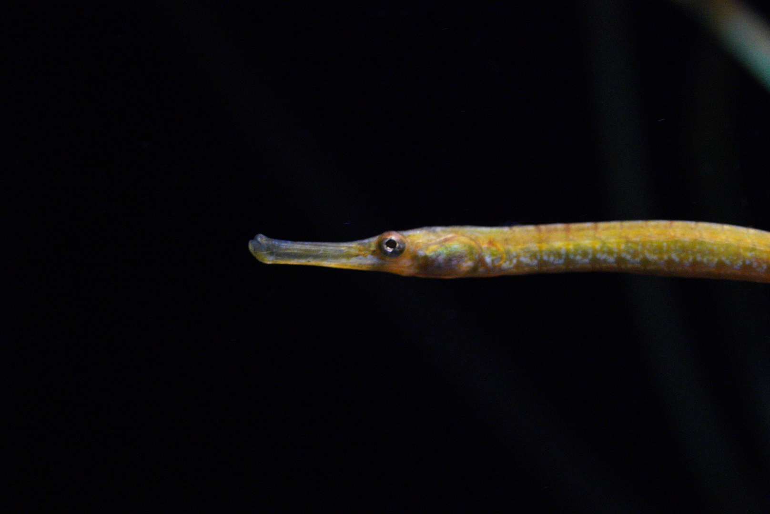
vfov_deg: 10.2
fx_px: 2889
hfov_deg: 15.2
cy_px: 257
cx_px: 385
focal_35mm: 135
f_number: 6.3
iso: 8000
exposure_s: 1/80
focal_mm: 90
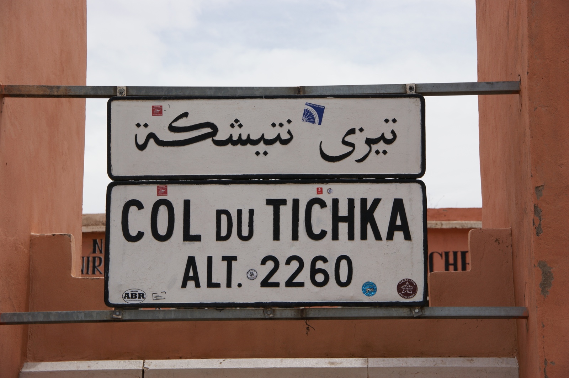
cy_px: 189
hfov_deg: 18.2
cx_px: 284
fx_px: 1777
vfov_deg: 12.2
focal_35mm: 112
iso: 100
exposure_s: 1/400
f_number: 9
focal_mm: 75
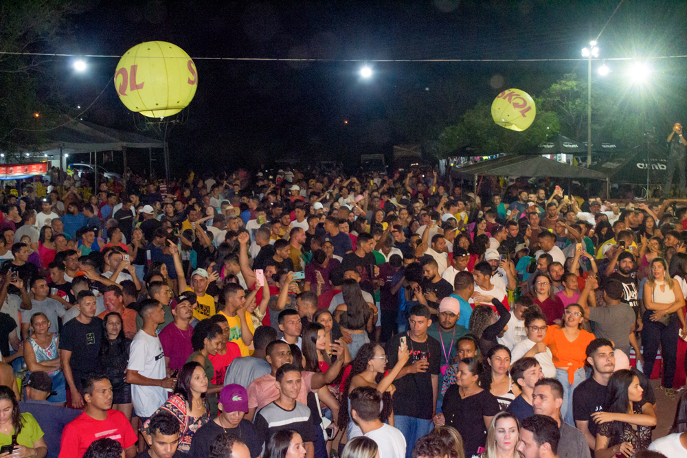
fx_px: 1031
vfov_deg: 25.1
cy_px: 229
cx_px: 344
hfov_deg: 36.9
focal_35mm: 54
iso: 3200
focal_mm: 36
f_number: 8
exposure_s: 1/60
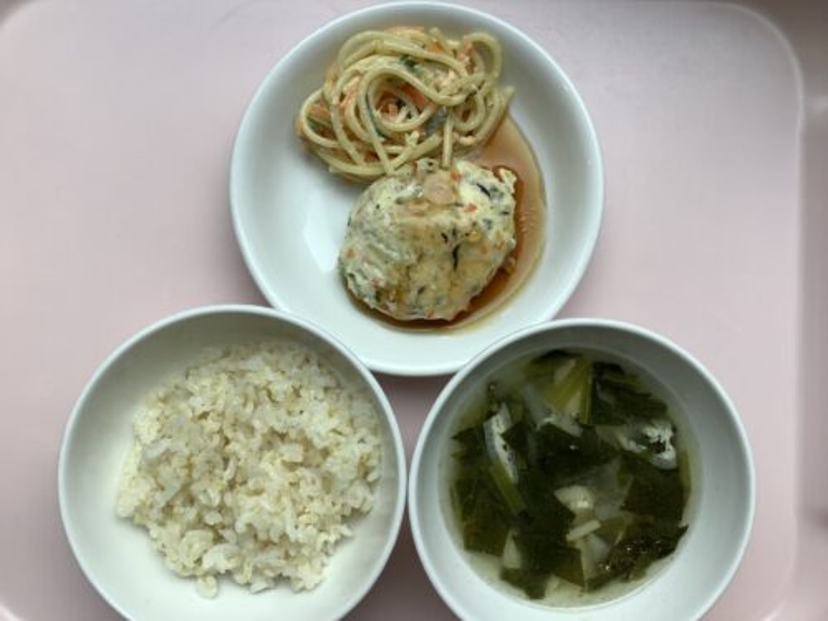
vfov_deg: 45.4
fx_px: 742
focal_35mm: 31
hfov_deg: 58.4
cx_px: 414
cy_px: 310
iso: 25
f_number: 2.4
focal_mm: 3.3
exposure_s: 1/100
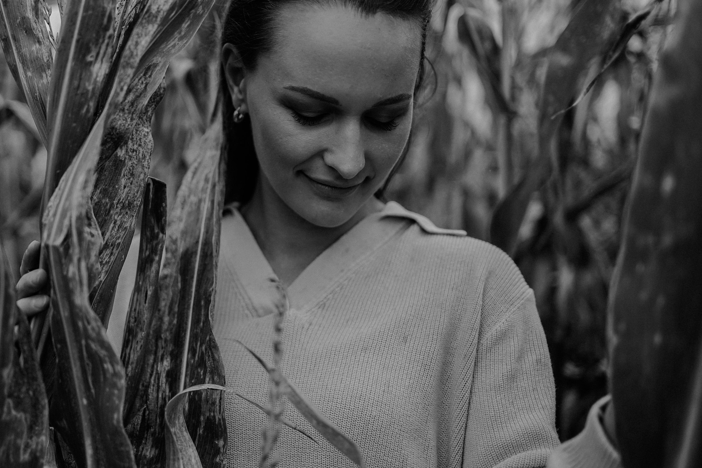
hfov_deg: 43.2
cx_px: 256
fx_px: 877
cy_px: 217
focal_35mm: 45
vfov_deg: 29.9
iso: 100
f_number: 1.8
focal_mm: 35
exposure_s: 1/2000
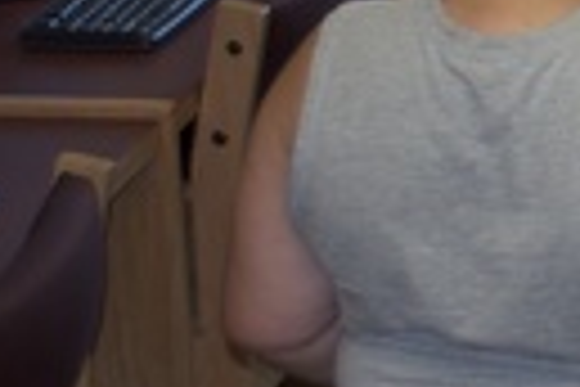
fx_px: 4736
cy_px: -446
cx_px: 1610
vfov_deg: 4.6
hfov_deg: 6.5
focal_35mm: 294
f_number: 4.8
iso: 200
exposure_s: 1/50
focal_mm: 32
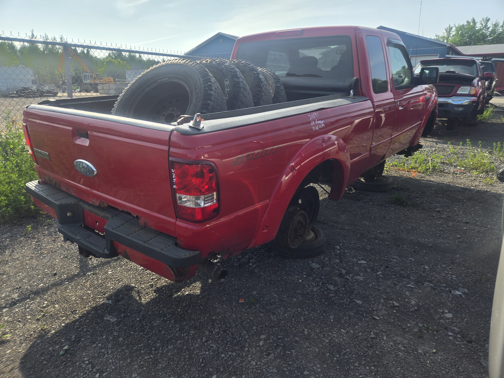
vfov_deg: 58.9
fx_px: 335
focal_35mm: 23
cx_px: 252
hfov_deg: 73.9
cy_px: 189
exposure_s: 1/883
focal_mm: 5.4
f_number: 1.8
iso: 25
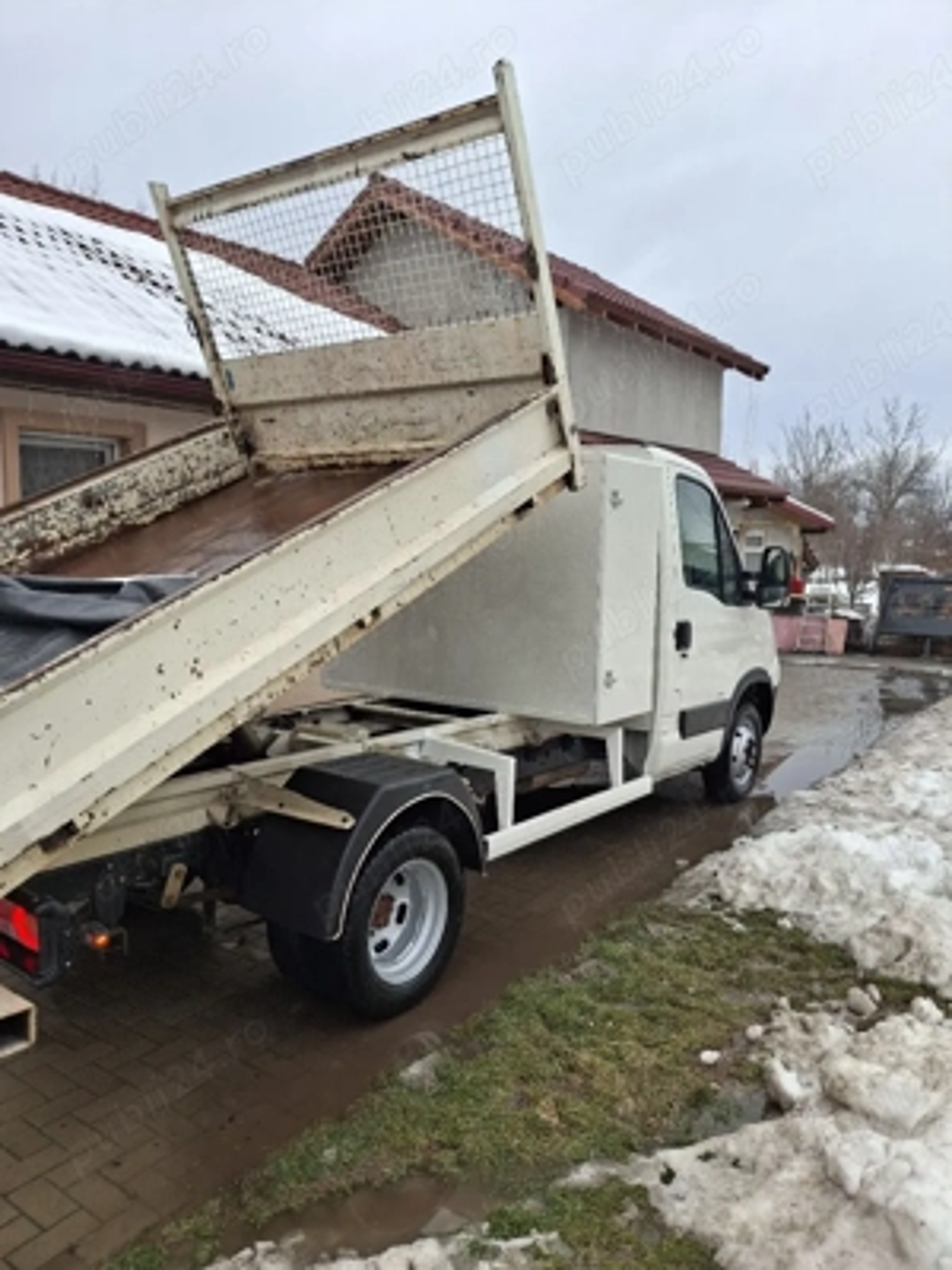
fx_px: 917
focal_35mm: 25
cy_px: 635
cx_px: 476
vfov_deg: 69.4
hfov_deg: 54.9
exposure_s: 1/625
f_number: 1.8
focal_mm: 4.69
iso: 32
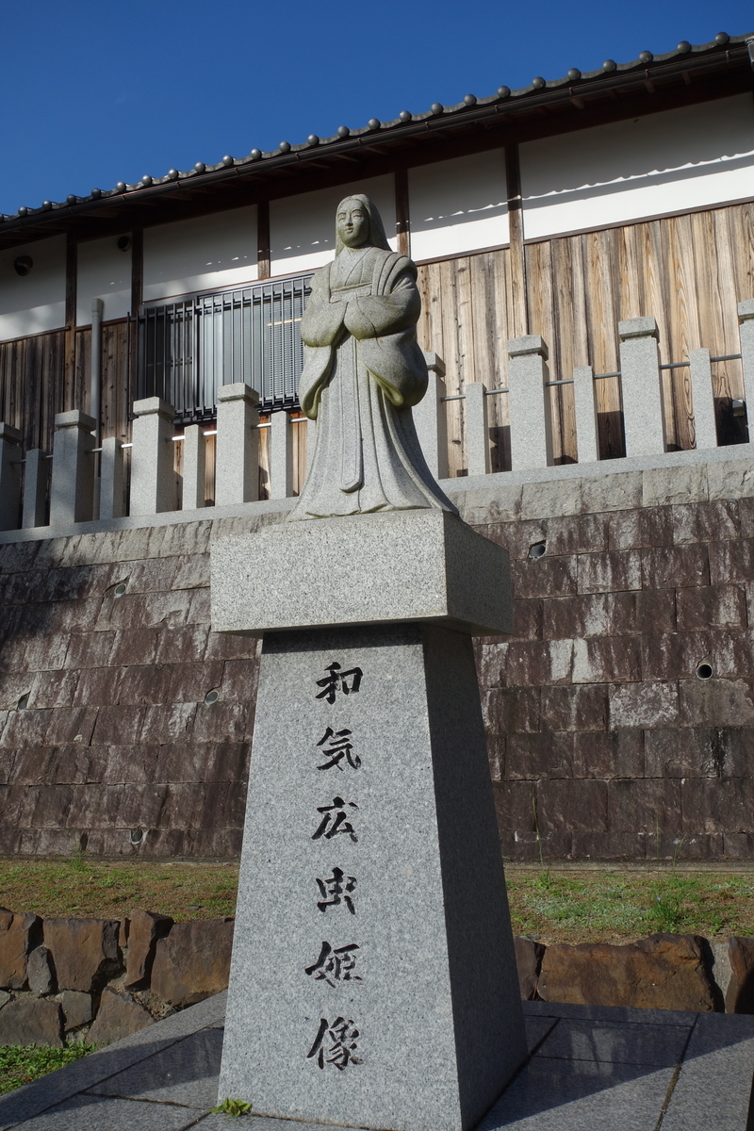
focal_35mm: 34
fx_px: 1068
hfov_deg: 38.9
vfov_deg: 55.8
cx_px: 377
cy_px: 566
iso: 125
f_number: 5.6
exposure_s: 1/800
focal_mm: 12.48
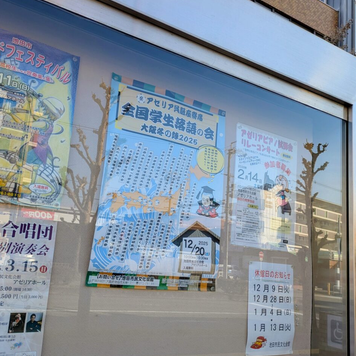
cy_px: 178
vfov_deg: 54.0
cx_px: 172
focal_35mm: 30
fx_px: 349
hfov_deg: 54.0
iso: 35
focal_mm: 5.43
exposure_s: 1/629
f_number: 1.89
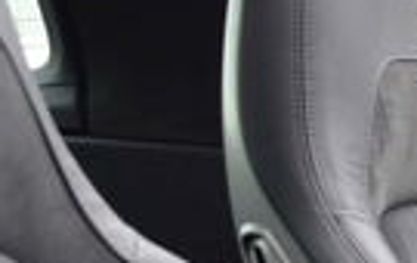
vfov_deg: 7.5
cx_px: 710
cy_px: 427
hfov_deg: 11.4
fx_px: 1970
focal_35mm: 173
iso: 400
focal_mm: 20
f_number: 5
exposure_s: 1/100
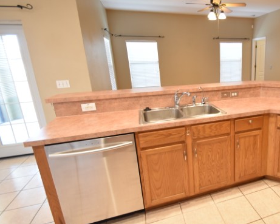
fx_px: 182
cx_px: 216
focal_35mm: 22
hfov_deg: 69.1
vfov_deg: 63.1
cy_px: 107
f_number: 3.5
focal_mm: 10
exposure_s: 1/30
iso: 800
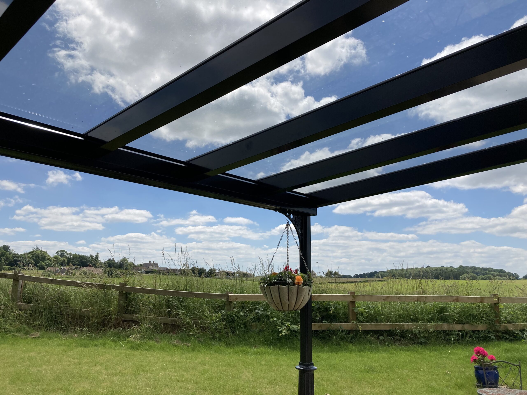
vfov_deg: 49.7
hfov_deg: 63.4
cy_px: 198
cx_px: 264
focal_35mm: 28
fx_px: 426
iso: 20
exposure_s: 1/4049
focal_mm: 3.99
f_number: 1.8
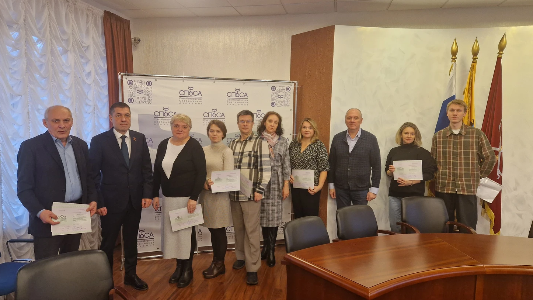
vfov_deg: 44.4
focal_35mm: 26
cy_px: 145
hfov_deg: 71.9
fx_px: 367
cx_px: 257
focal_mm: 5.4
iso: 125
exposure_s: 1/100
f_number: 1.8
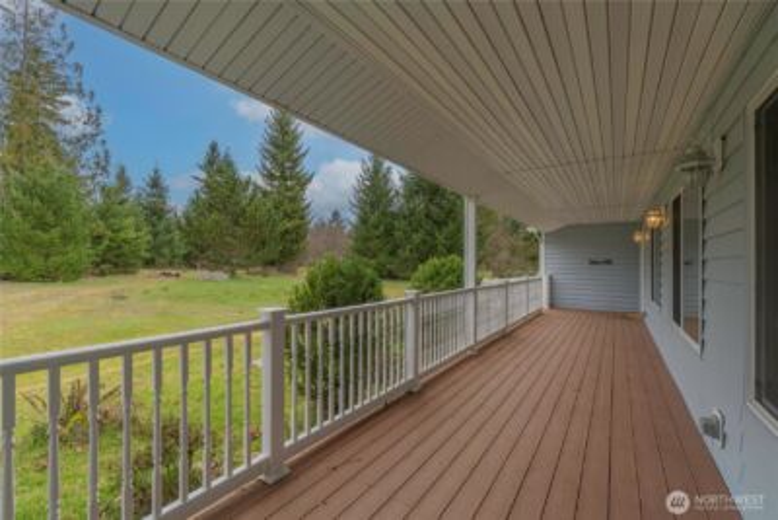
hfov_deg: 100.4
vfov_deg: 77.4
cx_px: 389
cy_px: 260
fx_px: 324
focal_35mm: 15
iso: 200
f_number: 9
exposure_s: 1/125
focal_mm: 10
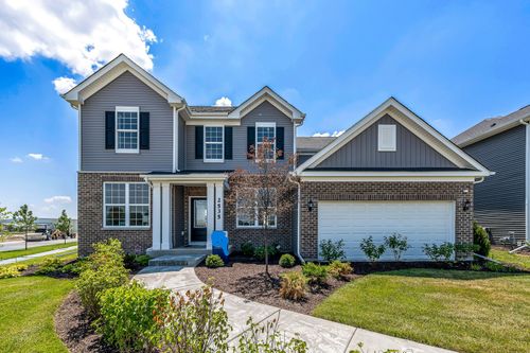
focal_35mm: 14
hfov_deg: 104.3
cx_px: 265
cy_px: 176
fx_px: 206
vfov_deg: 81.2
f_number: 8
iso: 200
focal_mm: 14
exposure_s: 1/500
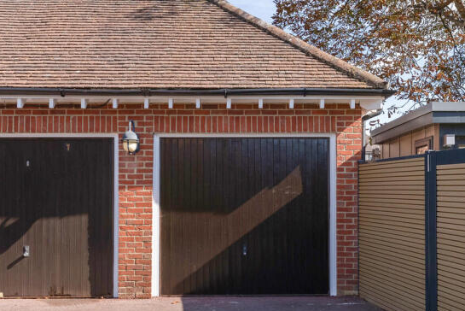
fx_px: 543
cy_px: 173
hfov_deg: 46.3
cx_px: 264
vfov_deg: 31.9
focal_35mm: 42
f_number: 7.1
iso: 2000
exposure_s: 1/2000
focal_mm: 35
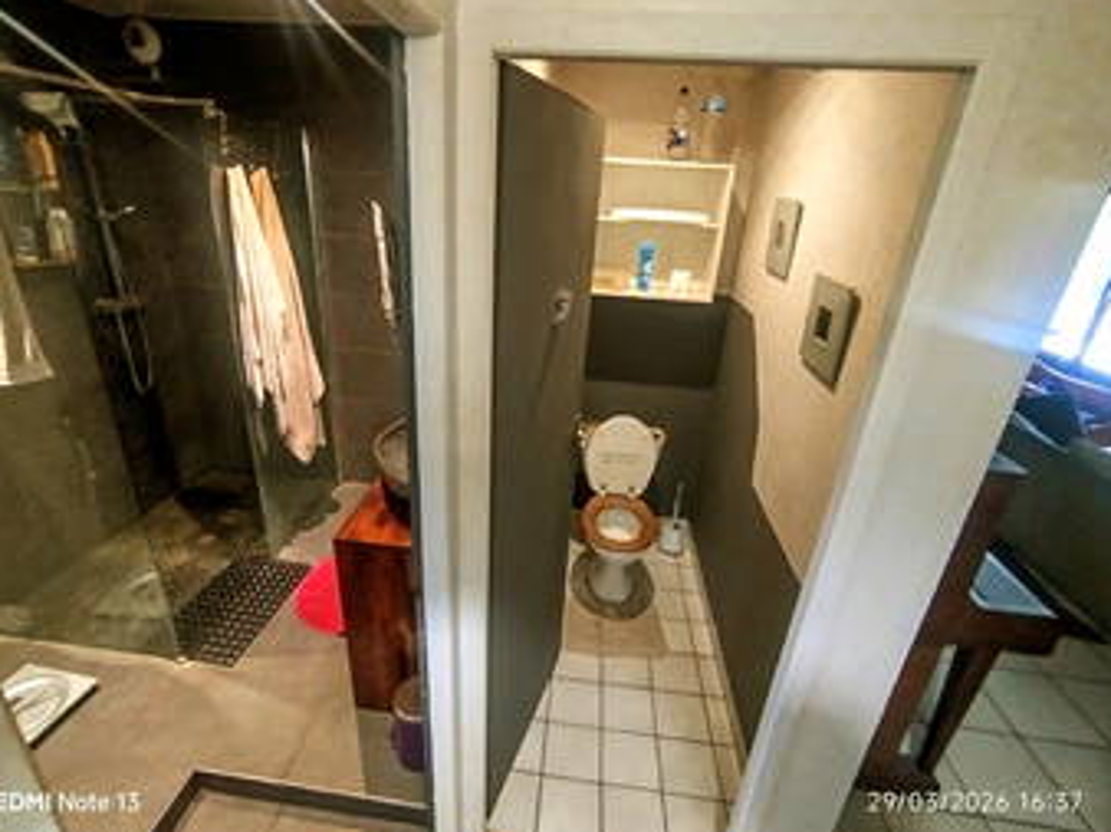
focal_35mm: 16
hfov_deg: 94.5
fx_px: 513
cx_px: 529
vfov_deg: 78.0
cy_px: 404
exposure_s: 1/20
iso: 320
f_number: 2.2
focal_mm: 1.65
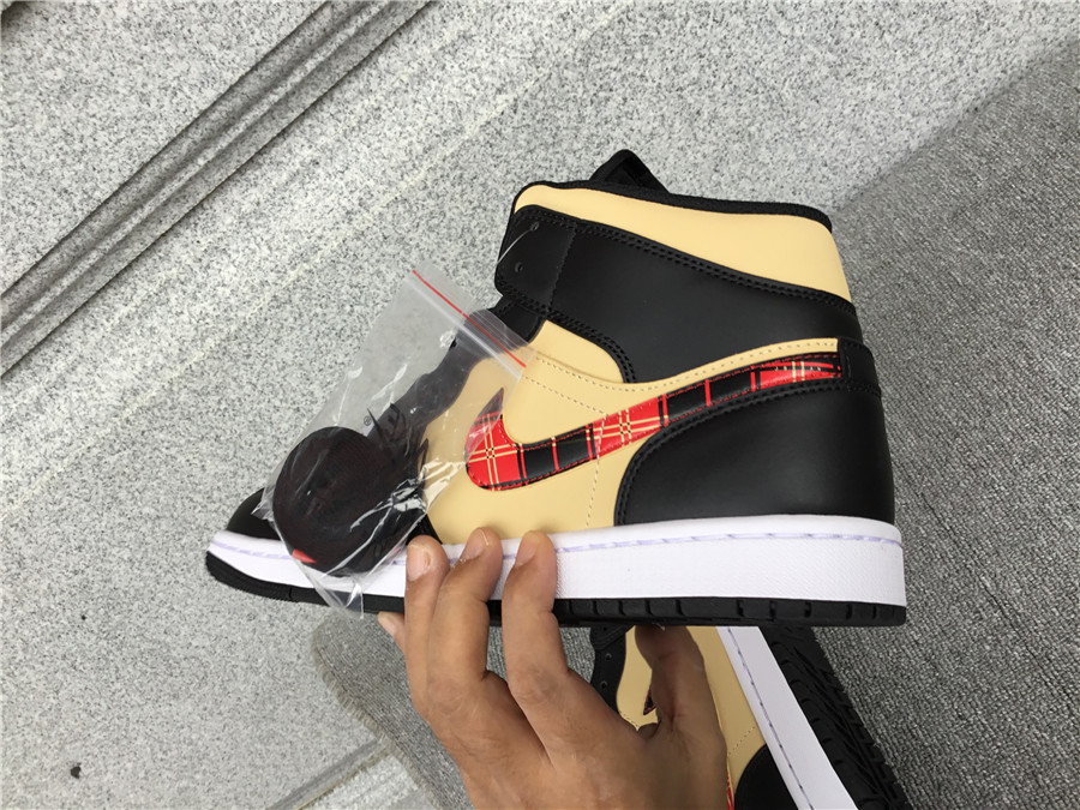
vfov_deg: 45.4
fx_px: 967
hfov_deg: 58.4
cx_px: 540
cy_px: 405
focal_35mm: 31
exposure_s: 1/100
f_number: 2.4
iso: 25
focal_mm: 3.3
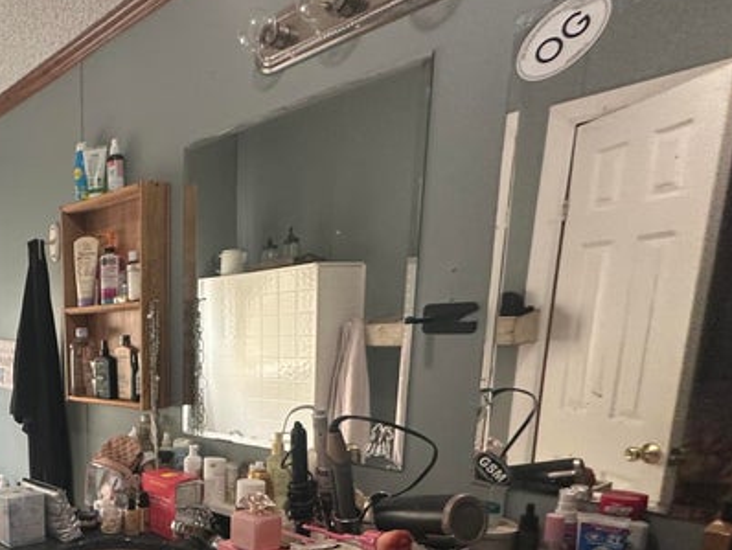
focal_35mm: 30
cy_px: 451
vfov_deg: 44.3
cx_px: 3
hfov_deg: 49.2
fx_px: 635
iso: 160
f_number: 2.2
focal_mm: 2.22
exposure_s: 1/60
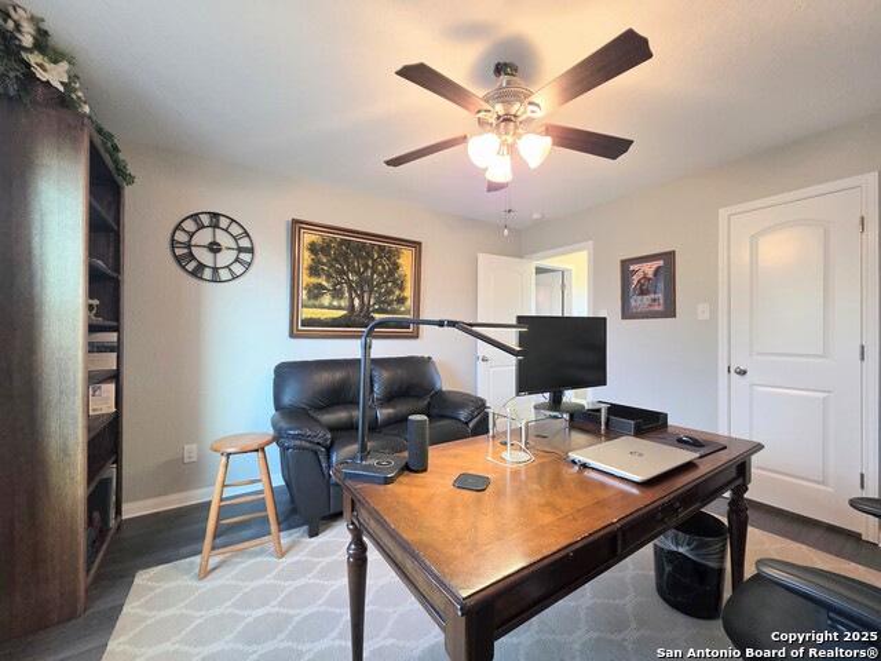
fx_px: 331
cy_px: 330
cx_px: 440
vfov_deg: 89.9
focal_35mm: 13
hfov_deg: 106.2
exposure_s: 1/60
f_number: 1.9
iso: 250
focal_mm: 2.2
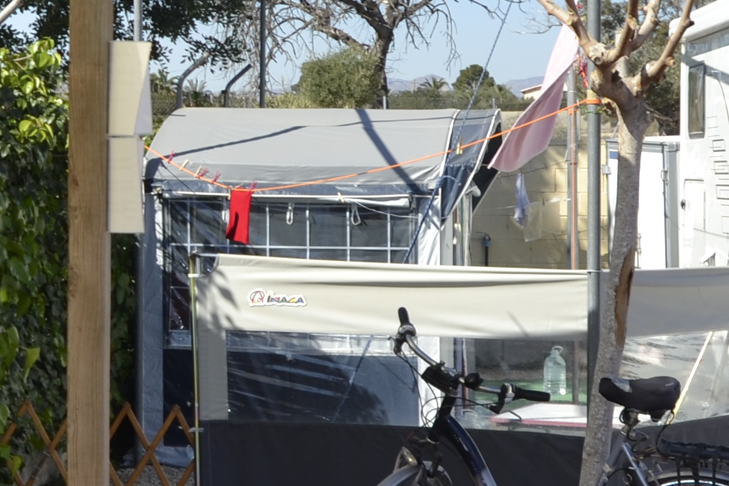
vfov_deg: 12.7
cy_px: 234
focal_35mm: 108
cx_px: -37
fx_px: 2187
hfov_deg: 18.3
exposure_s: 1/200
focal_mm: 18
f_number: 8
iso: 100
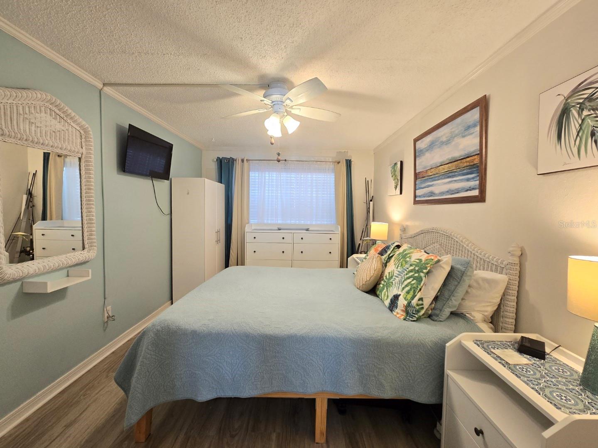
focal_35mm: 13
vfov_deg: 89.9
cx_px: 299
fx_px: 225
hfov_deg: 106.2
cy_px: 224
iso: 250
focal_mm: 2.2
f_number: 2.2
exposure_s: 1/60
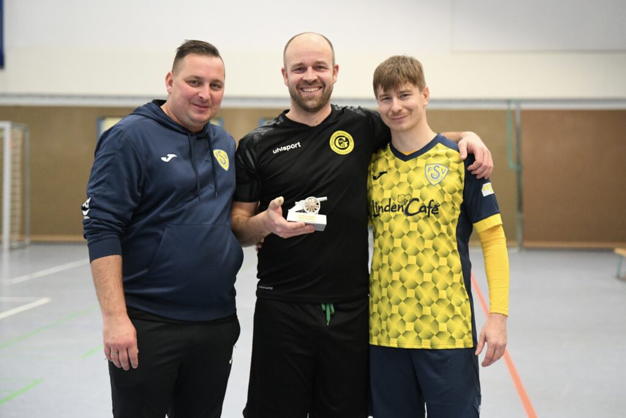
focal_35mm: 70
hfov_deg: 28.8
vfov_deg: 19.5
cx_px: 313
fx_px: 1217
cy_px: 209
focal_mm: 70
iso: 8000
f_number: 2.8
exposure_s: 1/640
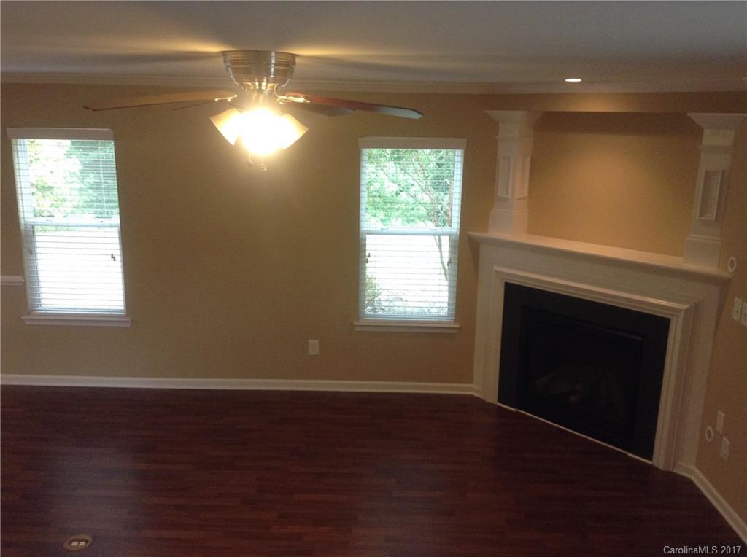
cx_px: 374
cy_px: 278
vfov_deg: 42.8
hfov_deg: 55.4
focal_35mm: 33
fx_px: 711
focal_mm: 3.3
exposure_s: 1/24
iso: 100
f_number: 2.4
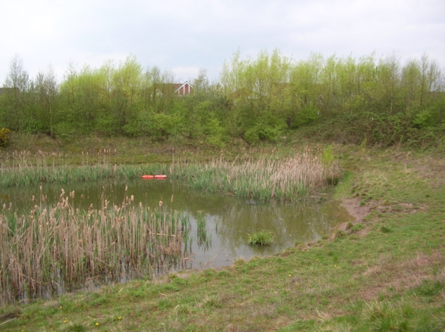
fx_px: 449
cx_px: 222
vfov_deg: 40.6
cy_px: 166
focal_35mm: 35
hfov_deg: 52.7
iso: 50
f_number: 2.8
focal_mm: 5.8
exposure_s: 1/280
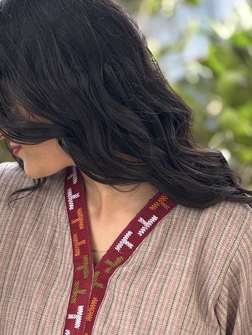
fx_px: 1493
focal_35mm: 154
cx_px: 49
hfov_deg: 9.6
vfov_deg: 12.7
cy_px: 314
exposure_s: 1/99
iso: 50
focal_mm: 9
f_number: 2.8
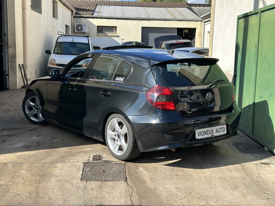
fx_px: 381
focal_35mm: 48
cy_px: 103
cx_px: 138
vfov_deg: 30.3
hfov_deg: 39.7
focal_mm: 6.86
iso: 64
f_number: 1.78
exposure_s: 1/1541
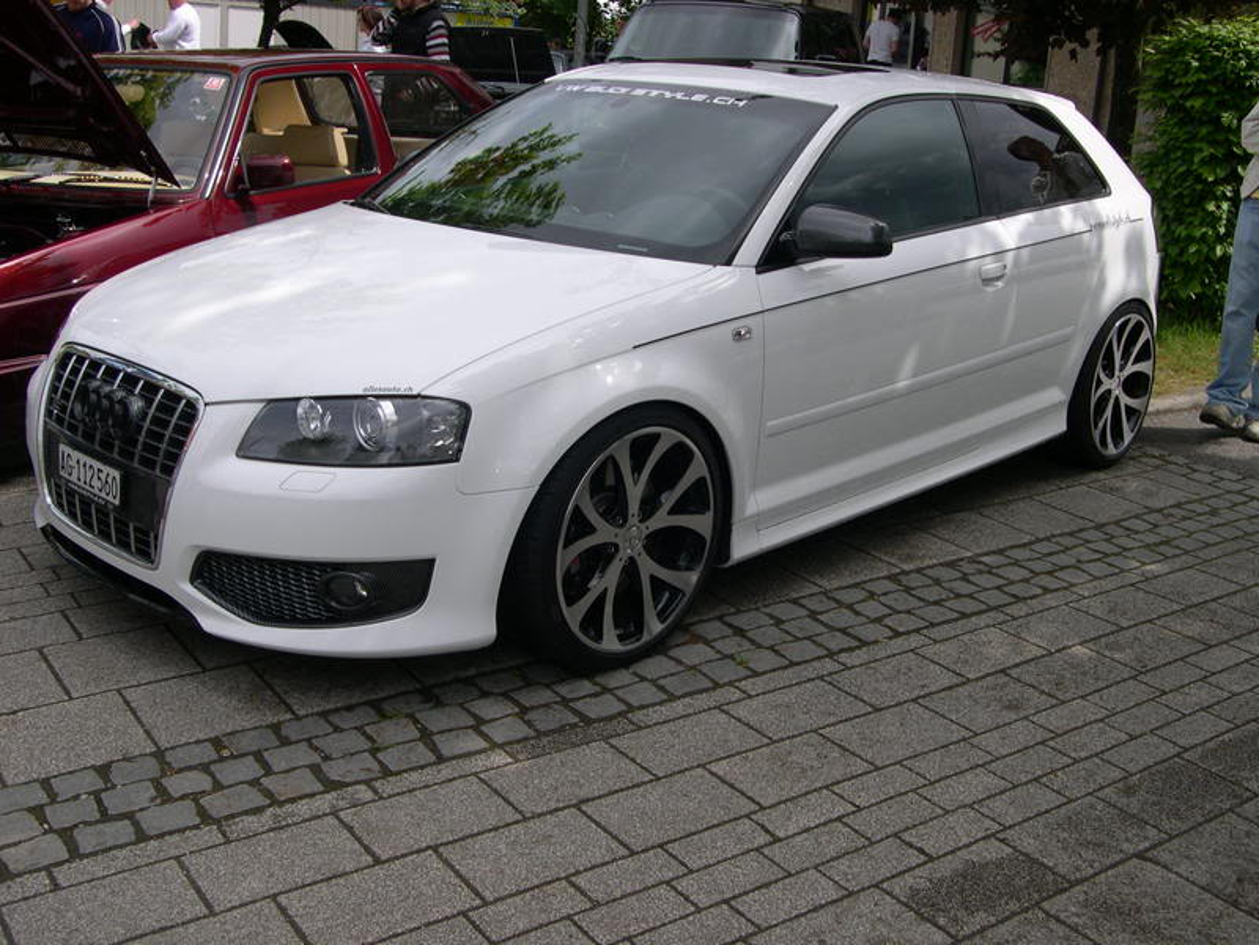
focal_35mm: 38
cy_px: 472
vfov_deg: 37.7
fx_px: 1382
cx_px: 630
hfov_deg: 49.0
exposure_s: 1/194
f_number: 7.6
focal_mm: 8
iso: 100
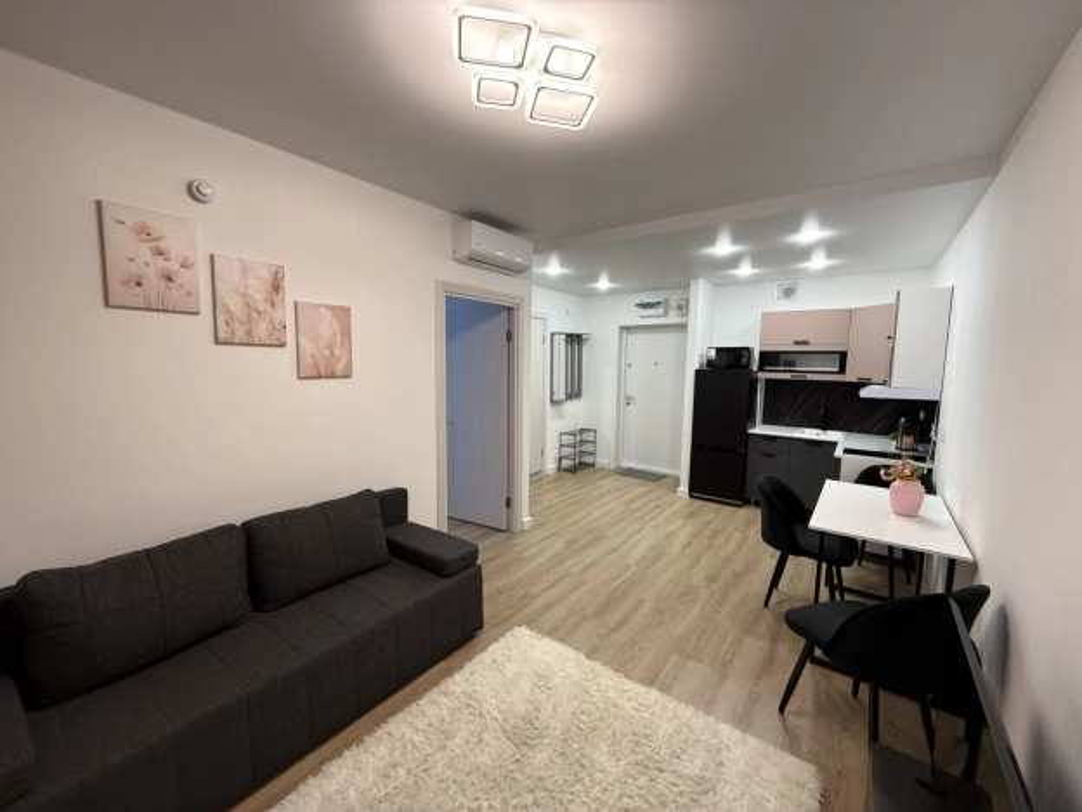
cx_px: 541
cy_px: 406
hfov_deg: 102.1
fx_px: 438
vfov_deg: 85.7
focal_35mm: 14
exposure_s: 1/50
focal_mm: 2.22
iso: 320
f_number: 2.2
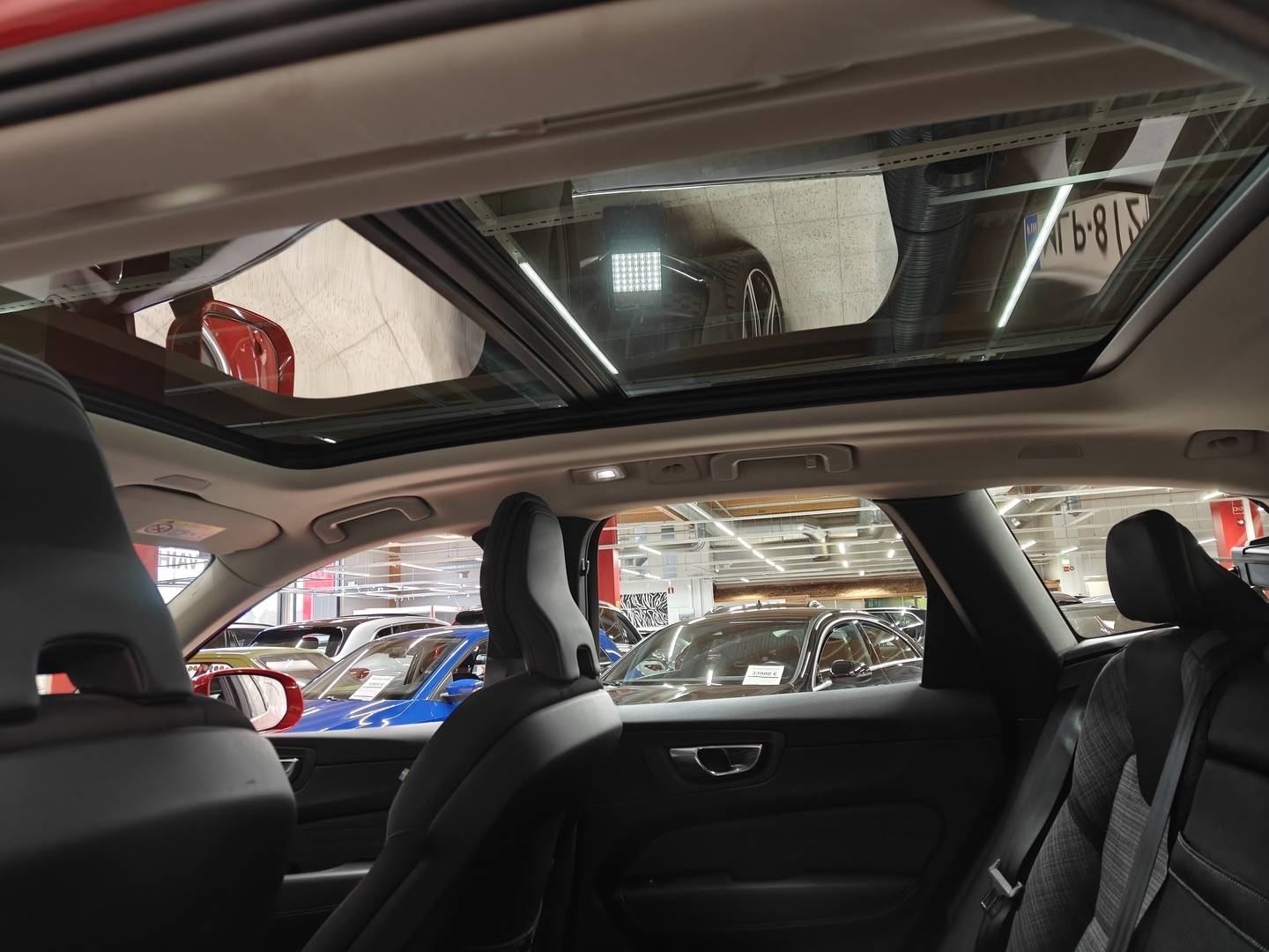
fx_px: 880
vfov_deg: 56.8
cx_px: 634
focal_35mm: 24
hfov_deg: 71.6
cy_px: 476
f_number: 1.8
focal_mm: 5.59
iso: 160
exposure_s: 1/38
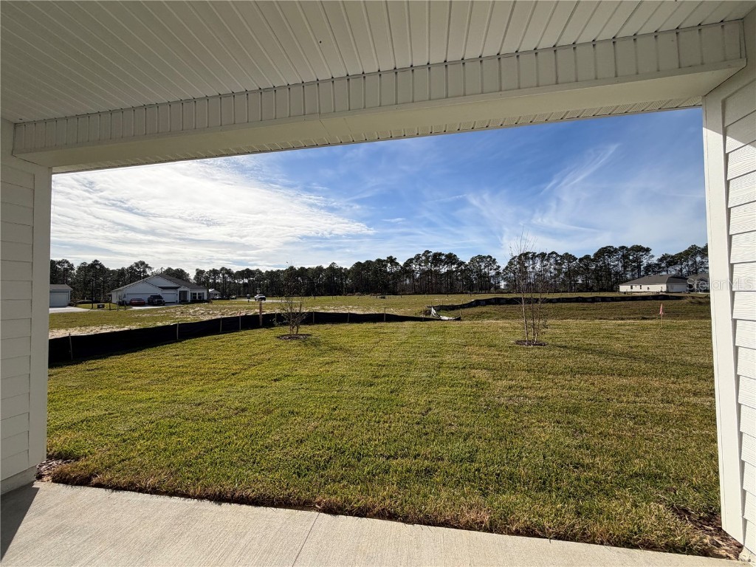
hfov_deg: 102.1
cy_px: 284
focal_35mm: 14
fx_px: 306
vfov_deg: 85.7
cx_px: 378
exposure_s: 1/1901
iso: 20
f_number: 2.2
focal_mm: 2.22
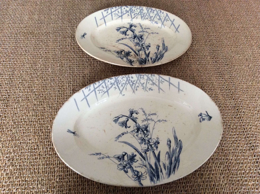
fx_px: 240
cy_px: 97
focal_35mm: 32
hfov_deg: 56.9
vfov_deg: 44.1
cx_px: 130
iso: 160
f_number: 2.4
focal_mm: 3.3
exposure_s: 1/25
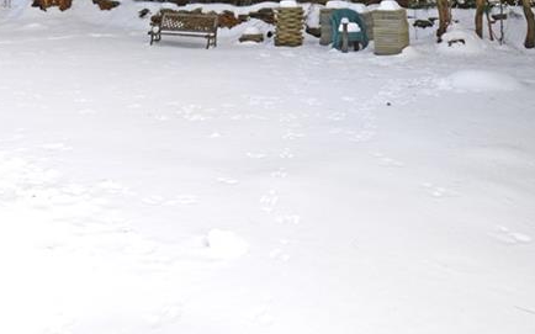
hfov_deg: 51.6
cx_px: 132
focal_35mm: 36
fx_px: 525
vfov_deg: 34.0
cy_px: 54
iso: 100
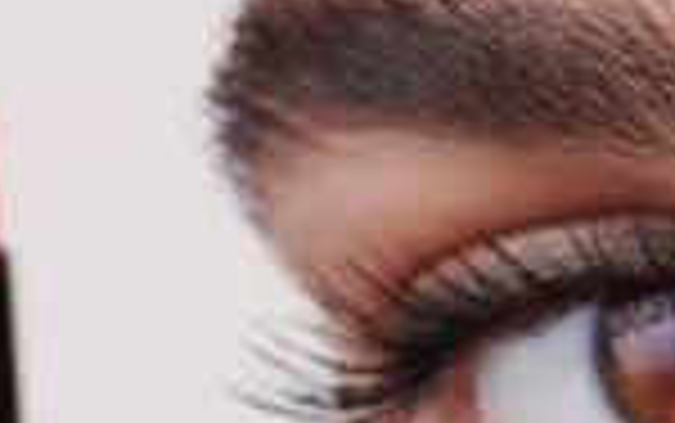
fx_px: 13550
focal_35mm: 736
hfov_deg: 2.8
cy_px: 1107
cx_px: 1028
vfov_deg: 1.8
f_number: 11
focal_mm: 105
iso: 400
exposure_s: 1/200
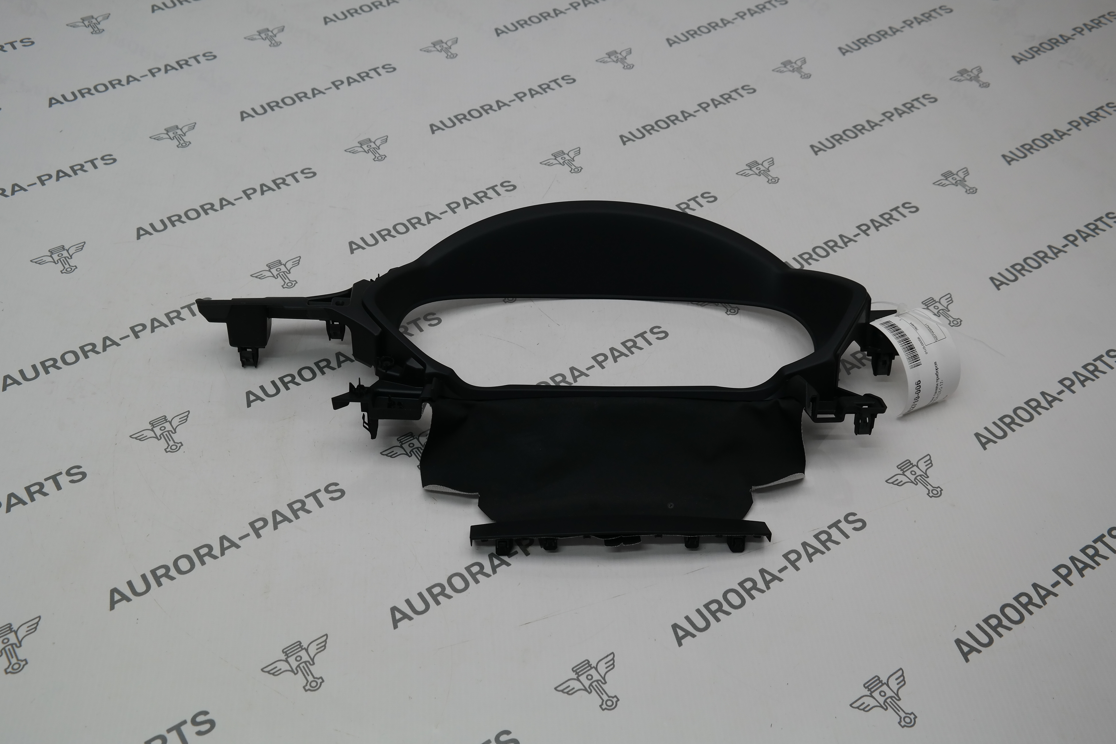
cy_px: 372
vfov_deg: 36.9
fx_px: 1116
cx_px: 558
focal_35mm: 36
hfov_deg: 53.1
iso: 200
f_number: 5.6
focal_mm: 24
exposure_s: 1/60
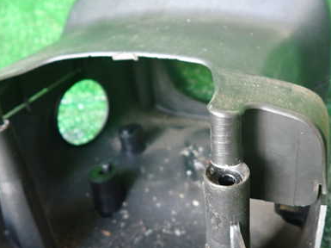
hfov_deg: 47.9
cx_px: 153
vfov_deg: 36.7
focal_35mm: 39
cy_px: 137
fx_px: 373
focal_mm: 4.5
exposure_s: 1/30
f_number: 2
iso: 500
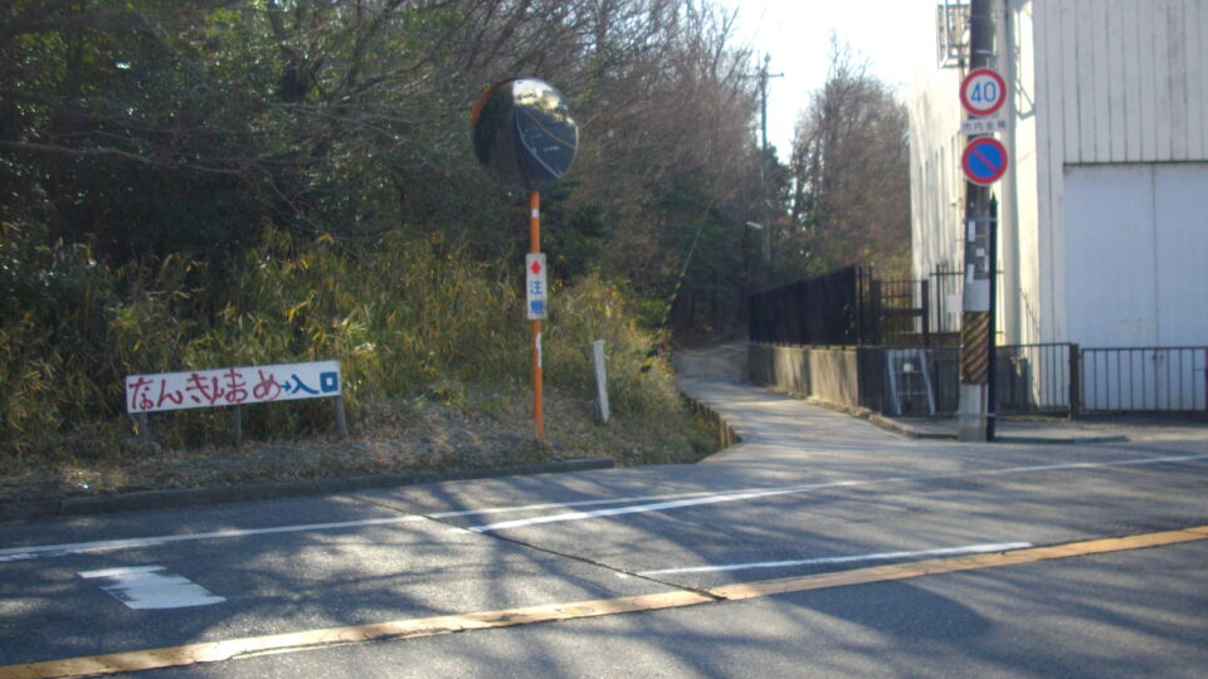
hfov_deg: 47.4
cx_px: 623
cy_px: 381
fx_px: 1377
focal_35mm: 43
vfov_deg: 27.7
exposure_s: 1/500
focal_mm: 6.2
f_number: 2.8
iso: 100
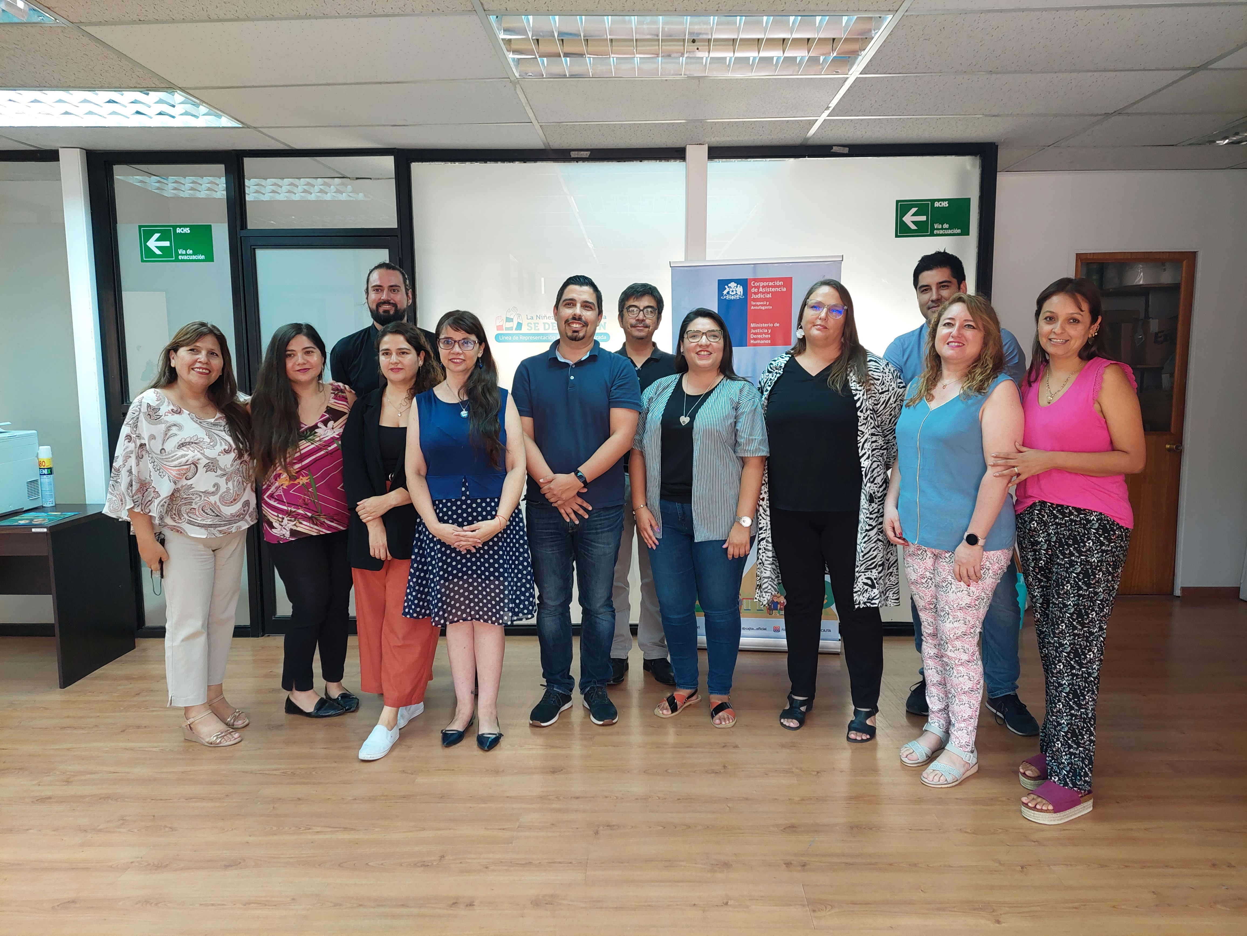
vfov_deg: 56.8
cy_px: 468
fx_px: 865
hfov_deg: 71.6
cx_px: 624
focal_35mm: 24
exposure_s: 1/50
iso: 200
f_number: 1.8
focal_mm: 5.23
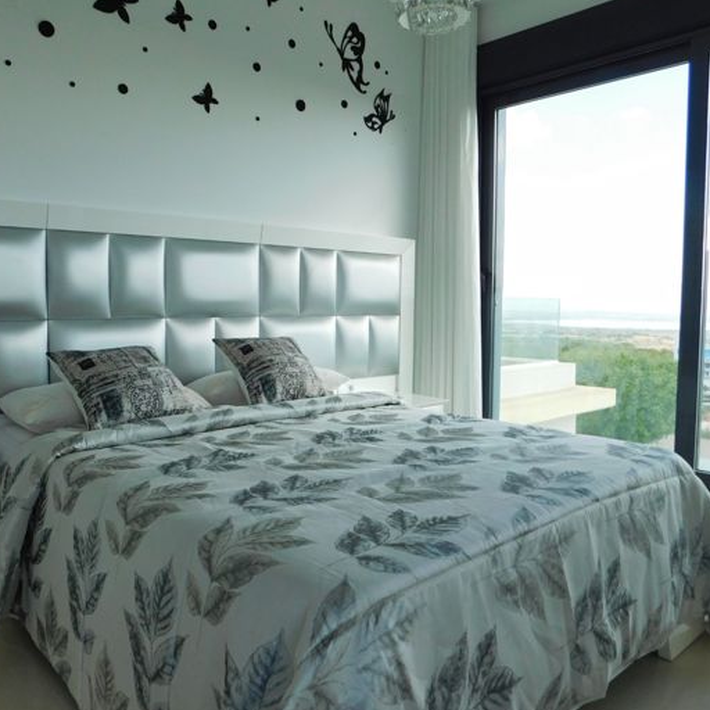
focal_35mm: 28
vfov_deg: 57.3
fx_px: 650
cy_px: 354
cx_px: 339
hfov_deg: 57.3
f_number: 3
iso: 125
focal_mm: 4
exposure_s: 1/500
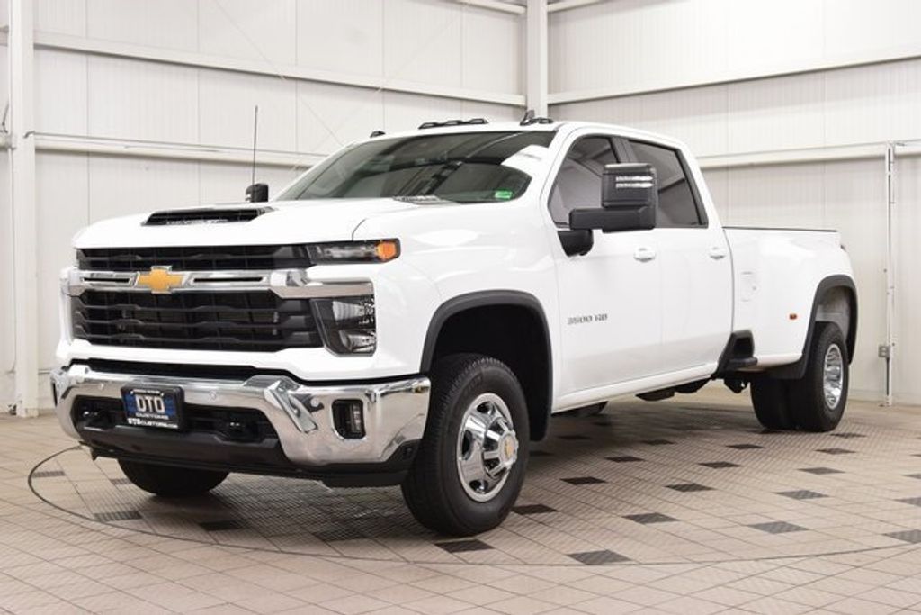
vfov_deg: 26.5
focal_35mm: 51
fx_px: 1305
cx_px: 460
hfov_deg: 38.9
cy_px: 308
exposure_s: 1/60
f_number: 8
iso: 1400
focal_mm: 34
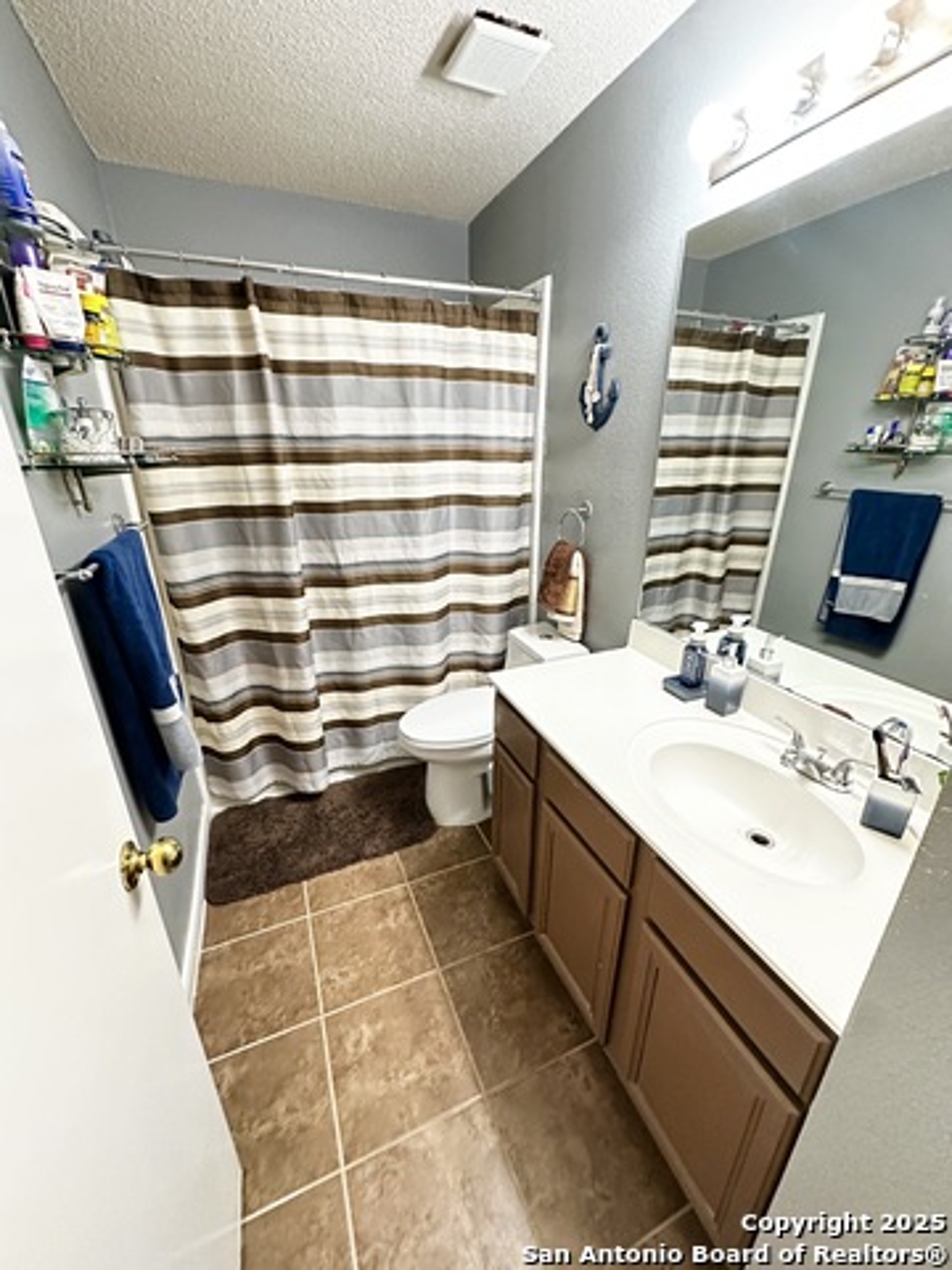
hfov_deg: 85.7
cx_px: 476
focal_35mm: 14
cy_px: 635
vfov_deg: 102.1
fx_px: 513
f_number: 2.2
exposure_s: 1/60
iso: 1000
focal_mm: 2.22
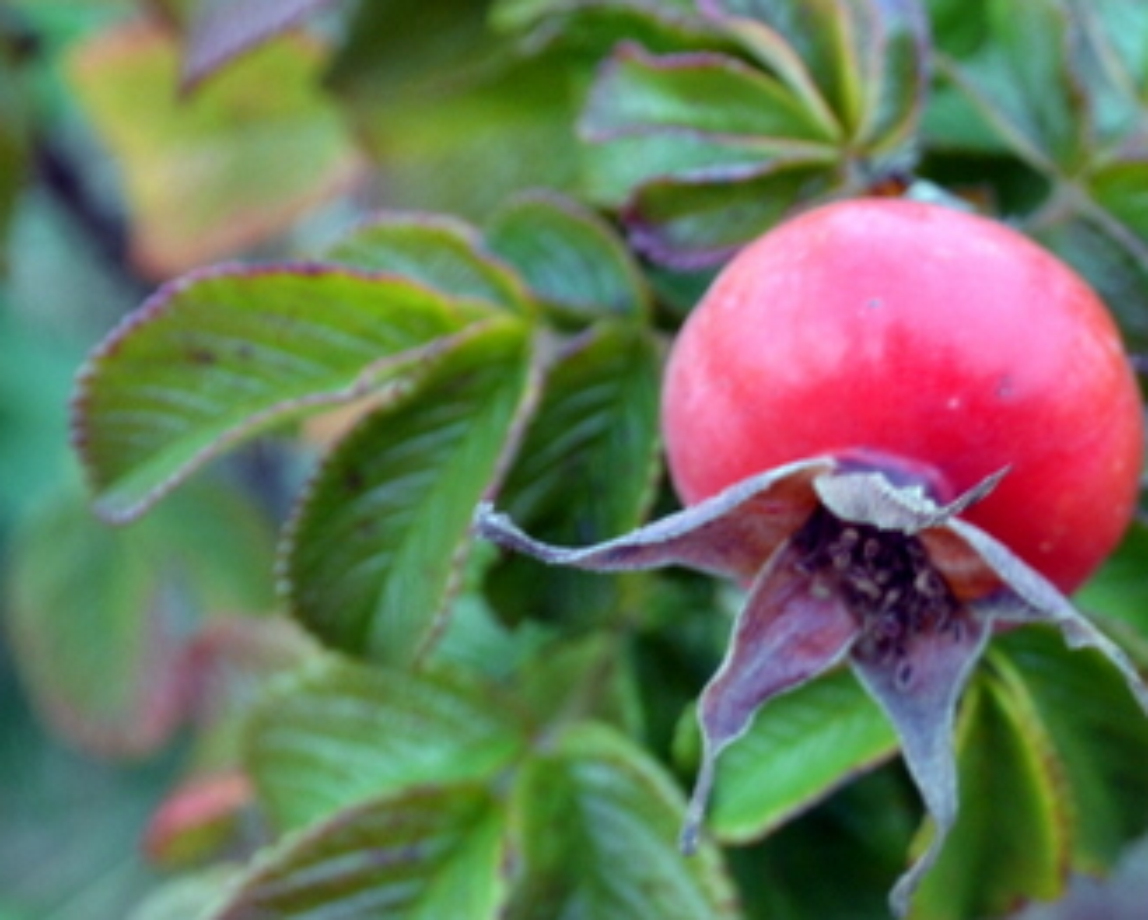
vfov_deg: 15.0
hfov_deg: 18.4
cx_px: 942
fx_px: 3503
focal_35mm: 103
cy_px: 441
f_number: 7.1
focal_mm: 30
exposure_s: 1/60
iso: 400
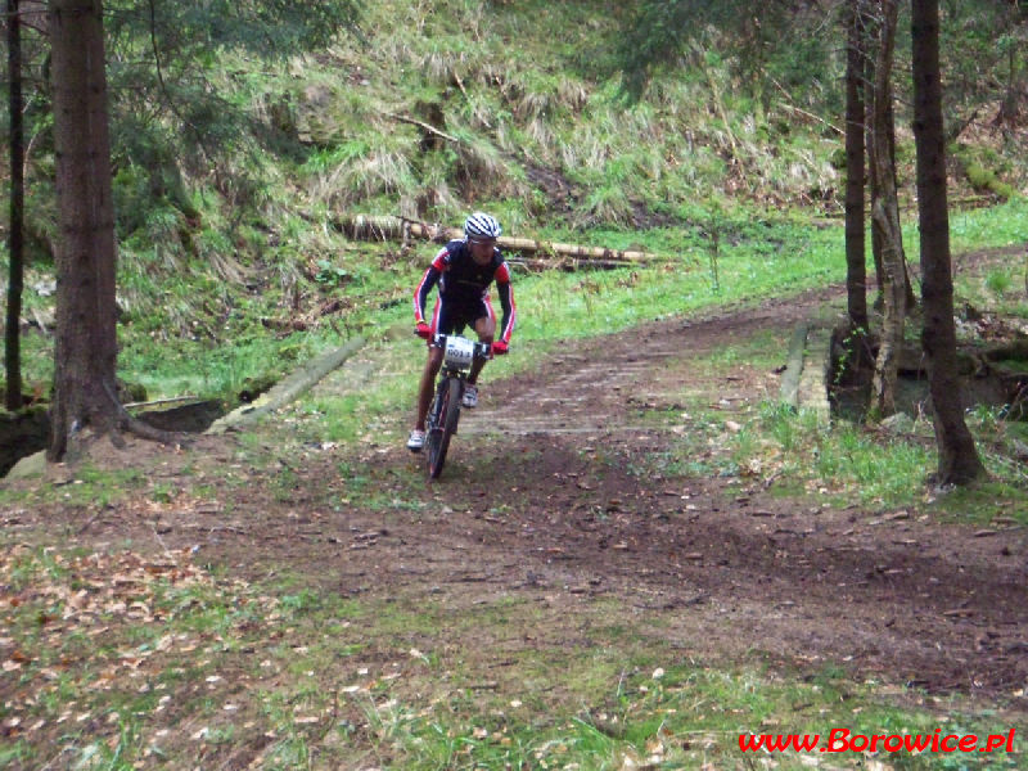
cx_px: 514
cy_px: 386
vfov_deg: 12.7
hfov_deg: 16.8
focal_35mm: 117
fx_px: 3475
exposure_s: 1/125
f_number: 4.4
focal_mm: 19.2
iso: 400
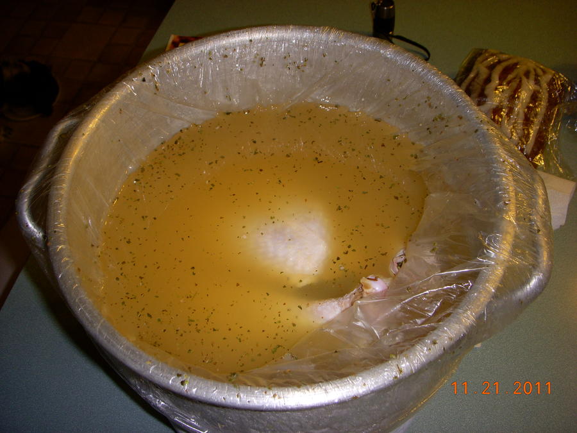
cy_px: 216
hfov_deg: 49.0
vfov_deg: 37.7
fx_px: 633
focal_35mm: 38
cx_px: 288
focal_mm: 6.3
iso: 100
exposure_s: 1/30
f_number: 3.3
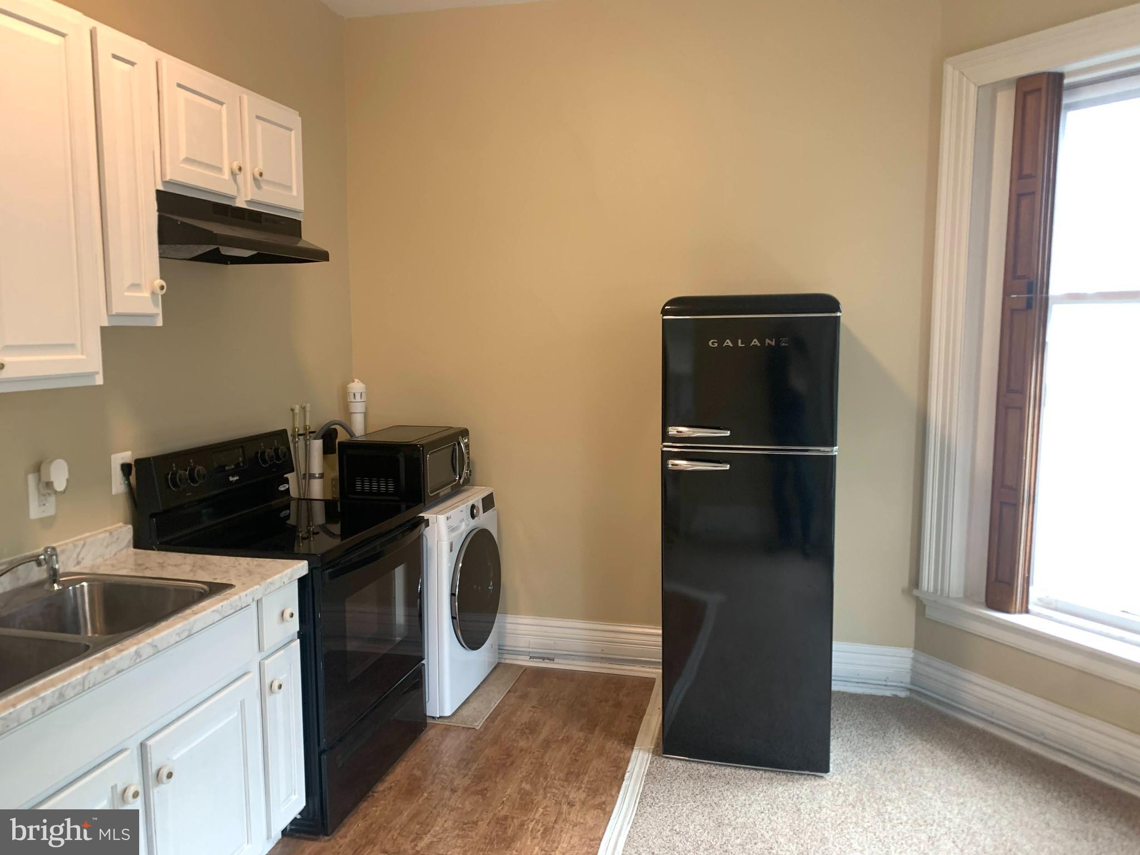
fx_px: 856
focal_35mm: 26
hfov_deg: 67.3
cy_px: 428
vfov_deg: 53.1
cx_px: 570
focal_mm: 4.25
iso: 160
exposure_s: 1/60
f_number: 1.8
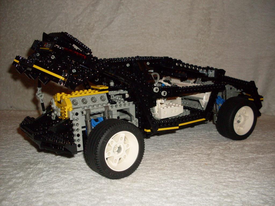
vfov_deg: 37.7
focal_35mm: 38
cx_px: 138
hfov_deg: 49.0
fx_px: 302
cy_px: 103
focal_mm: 6.3
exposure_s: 1/45
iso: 100
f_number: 2.8
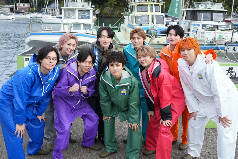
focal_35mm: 38
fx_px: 251
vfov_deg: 35.1
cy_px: 80
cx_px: 119
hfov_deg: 50.7
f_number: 5.6
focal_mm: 38
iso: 800
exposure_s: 1/1000
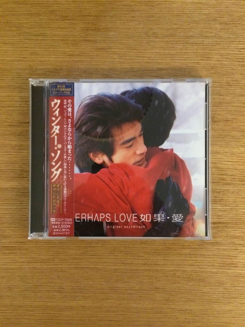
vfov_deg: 60.0
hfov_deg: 46.8
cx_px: 122
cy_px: 164
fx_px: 283
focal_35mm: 30
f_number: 2.2
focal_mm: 4.12
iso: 640
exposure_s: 1/17
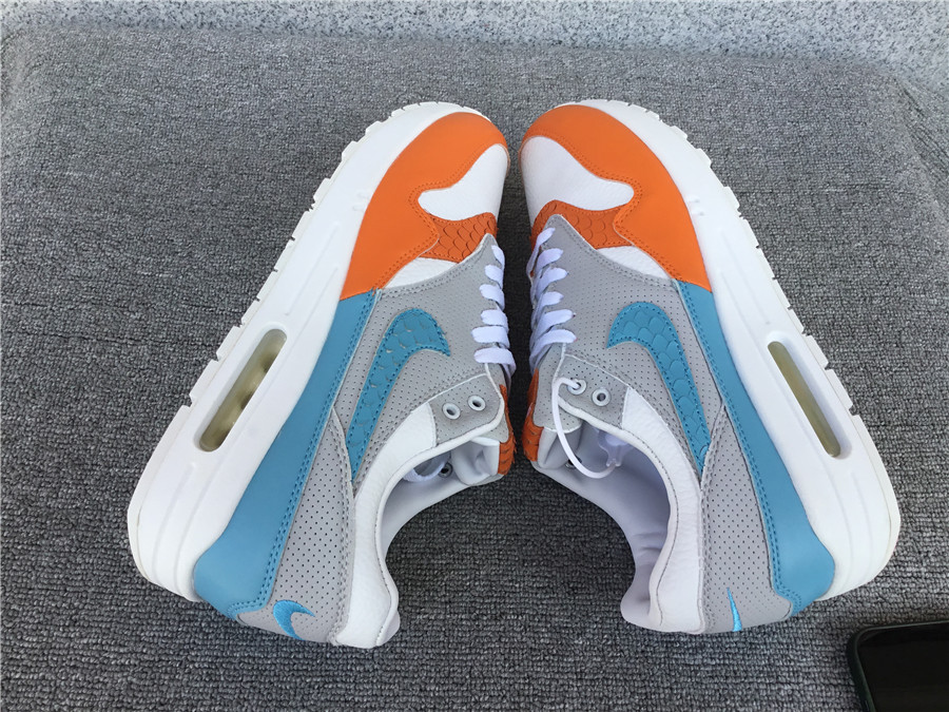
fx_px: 850
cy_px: 356
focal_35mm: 31
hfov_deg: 58.4
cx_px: 474
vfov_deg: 45.4
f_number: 2.4
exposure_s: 1/306
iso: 25
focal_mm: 3.3
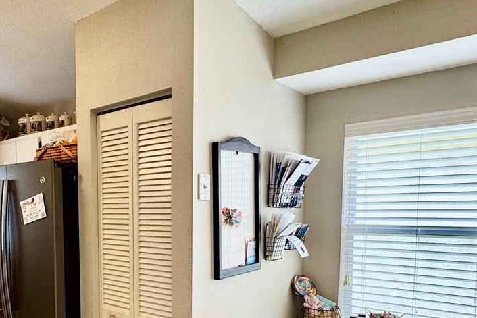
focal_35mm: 33
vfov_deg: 38.7
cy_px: 248
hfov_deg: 55.9
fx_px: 437
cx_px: 155
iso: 125
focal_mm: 2.22
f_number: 2.2
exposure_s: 1/120
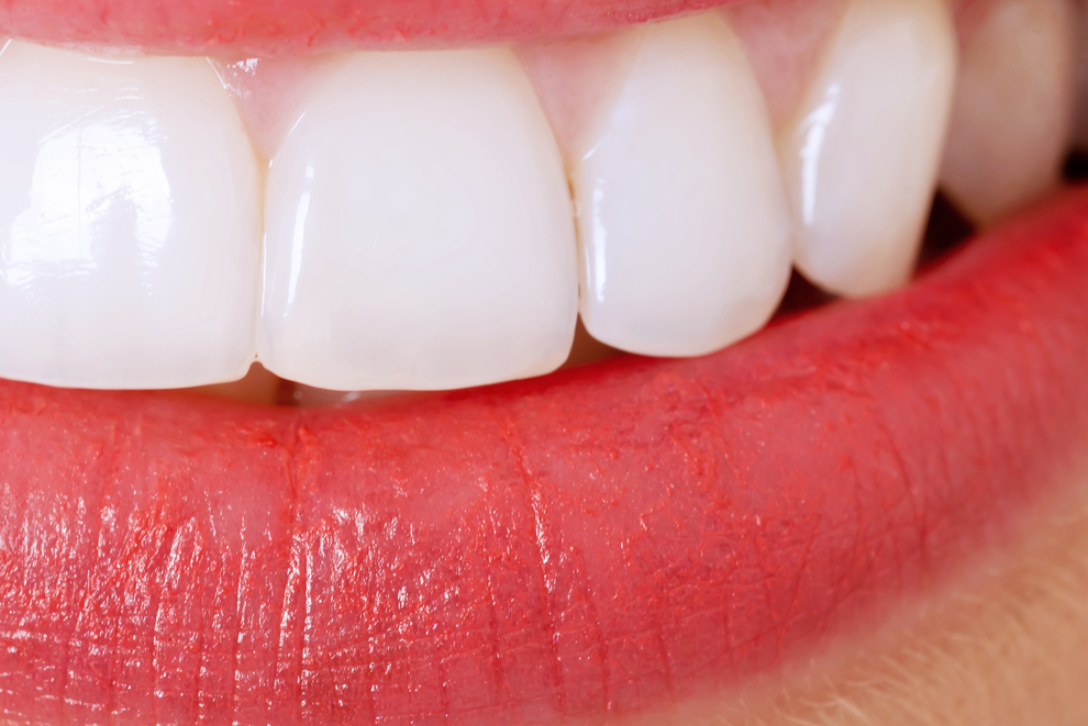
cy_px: 251
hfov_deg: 6.8
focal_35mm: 303
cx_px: 219
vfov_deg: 4.5
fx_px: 9161
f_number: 16
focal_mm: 150
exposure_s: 1/200
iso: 100
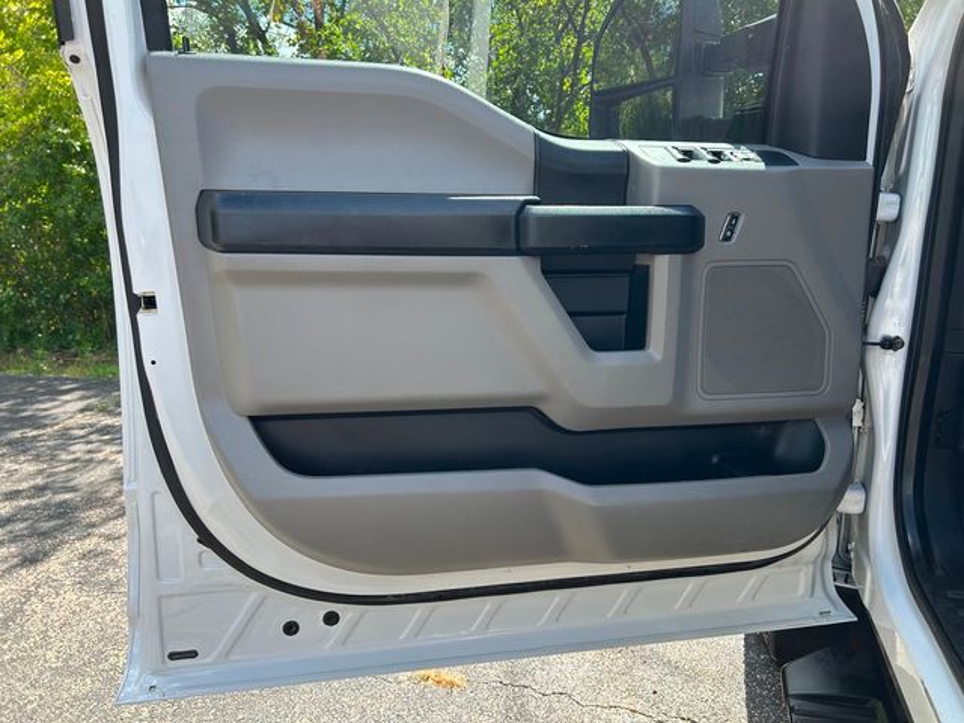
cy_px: 362
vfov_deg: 53.1
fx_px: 724
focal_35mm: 26
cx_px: 482
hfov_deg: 67.3
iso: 50
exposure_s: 1/687
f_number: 1.5
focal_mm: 5.7
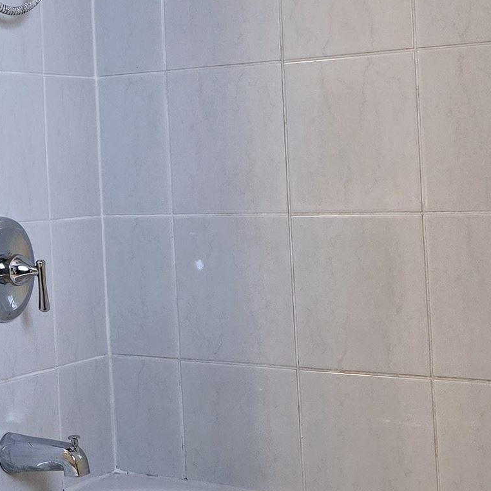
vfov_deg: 21.0
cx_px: -225
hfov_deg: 18.8
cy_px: 147
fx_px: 1316
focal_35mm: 82
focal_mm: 6.3
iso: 400
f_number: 1.7
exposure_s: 1/120
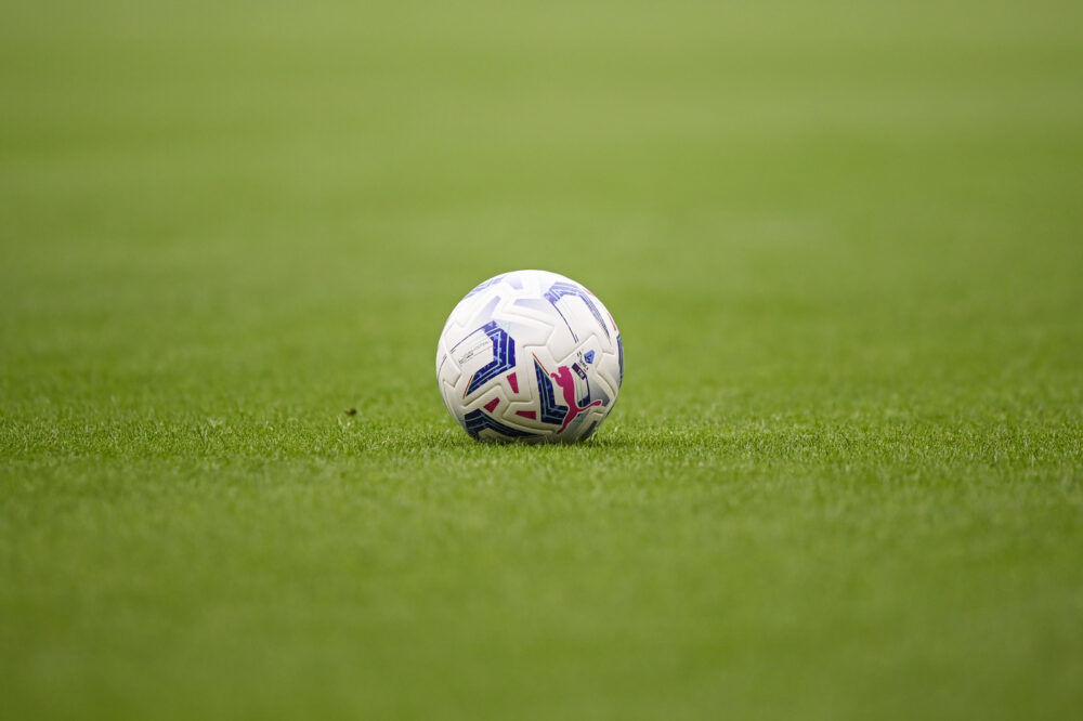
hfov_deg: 5.2
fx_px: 12029
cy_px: 360
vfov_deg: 3.4
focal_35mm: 400
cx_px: 542
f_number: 2.8
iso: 800
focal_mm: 400
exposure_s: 1/2500
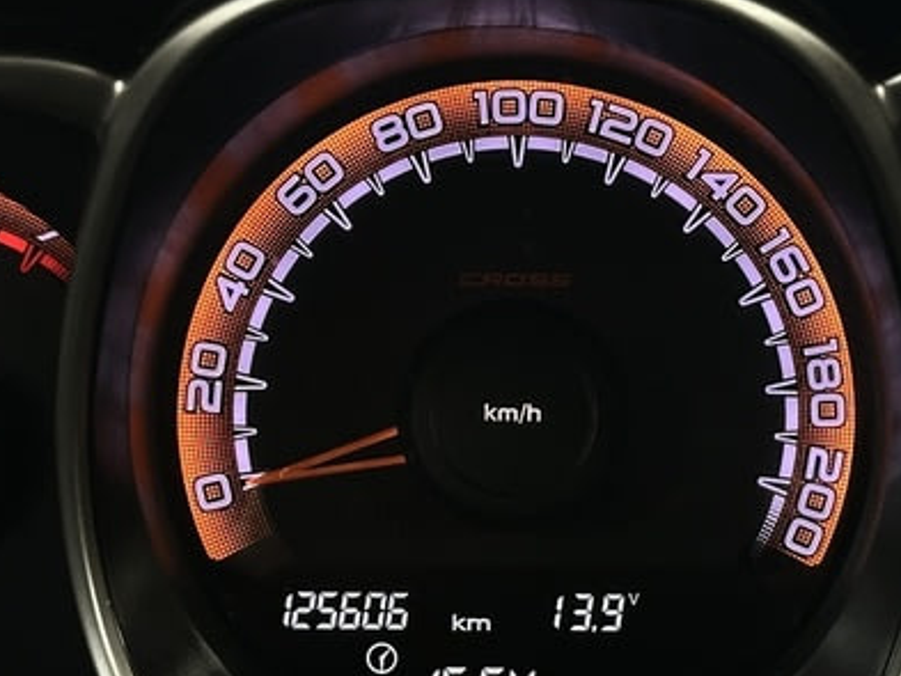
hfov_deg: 17.9
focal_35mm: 110
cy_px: 395
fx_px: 2864
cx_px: 523
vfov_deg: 13.5
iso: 250
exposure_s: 1/50
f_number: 1.78
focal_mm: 6.86
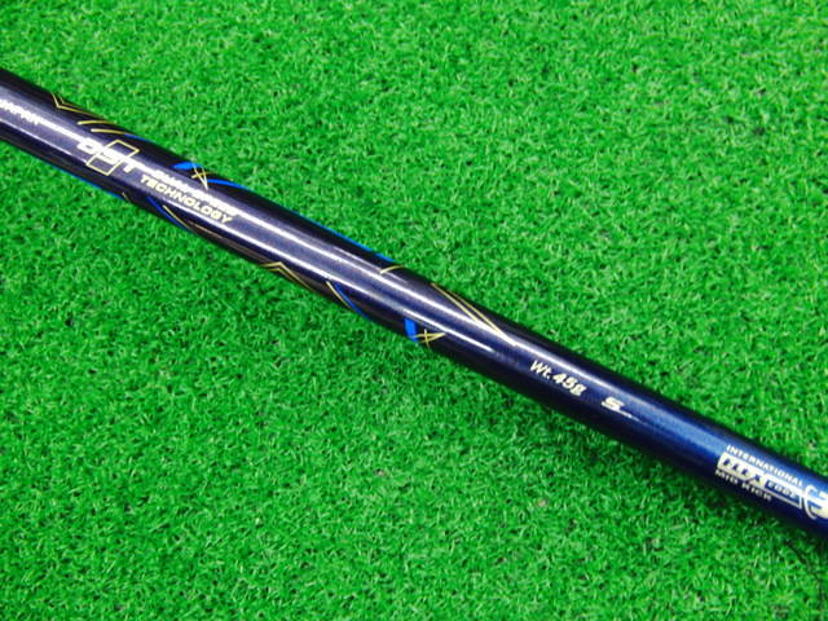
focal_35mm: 37
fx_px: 885
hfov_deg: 50.1
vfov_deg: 38.7
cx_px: 414
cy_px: 310
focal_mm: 6.42
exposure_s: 1/20
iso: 400
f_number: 3.6
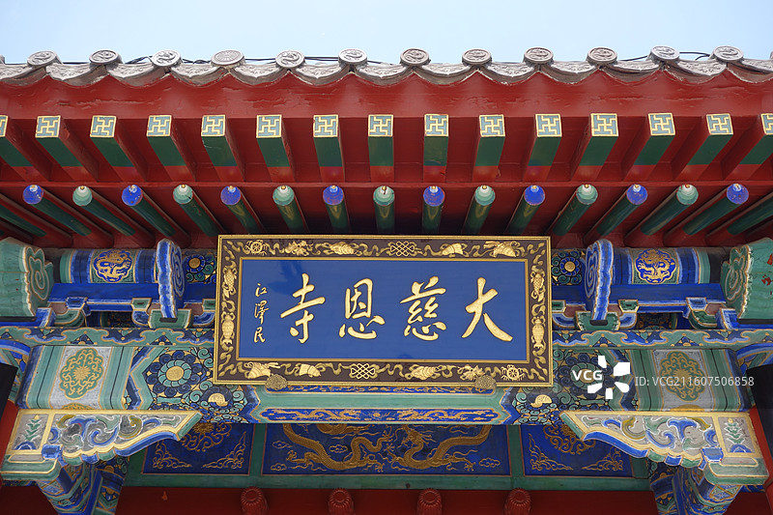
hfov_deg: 48.5
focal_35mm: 40
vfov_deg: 33.4
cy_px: 258
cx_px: 386
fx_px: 859
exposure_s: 1/200
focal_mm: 14.75
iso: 125
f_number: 5.6
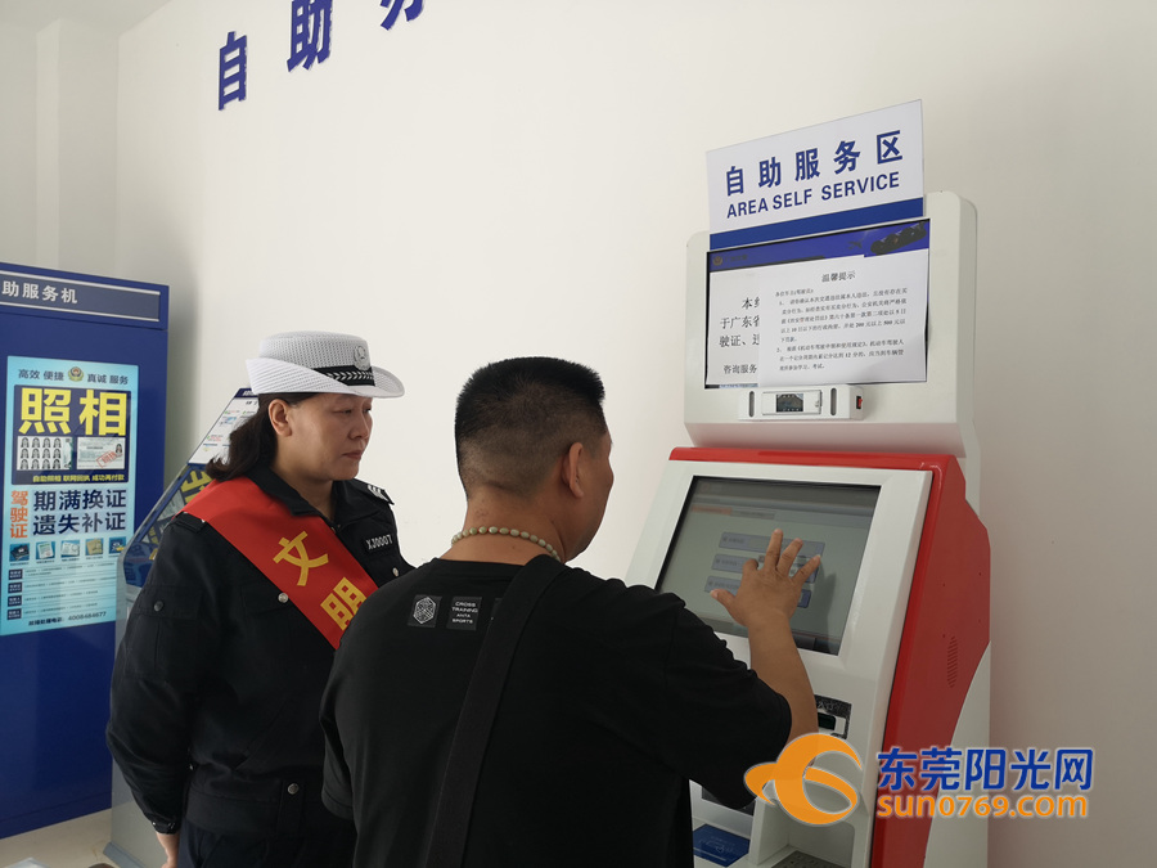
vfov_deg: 51.4
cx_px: 578
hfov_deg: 65.3
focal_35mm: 27
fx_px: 902
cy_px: 434
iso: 50
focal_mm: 3.95
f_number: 1.8
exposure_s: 1/100
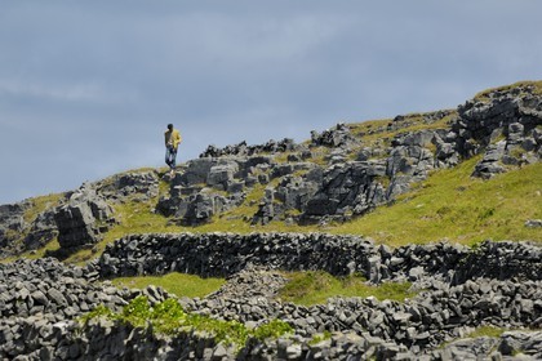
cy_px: 180
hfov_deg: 6.9
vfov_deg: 4.6
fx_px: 4516
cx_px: 271
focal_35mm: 300
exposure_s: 1/400
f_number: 7.6
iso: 100
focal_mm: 200
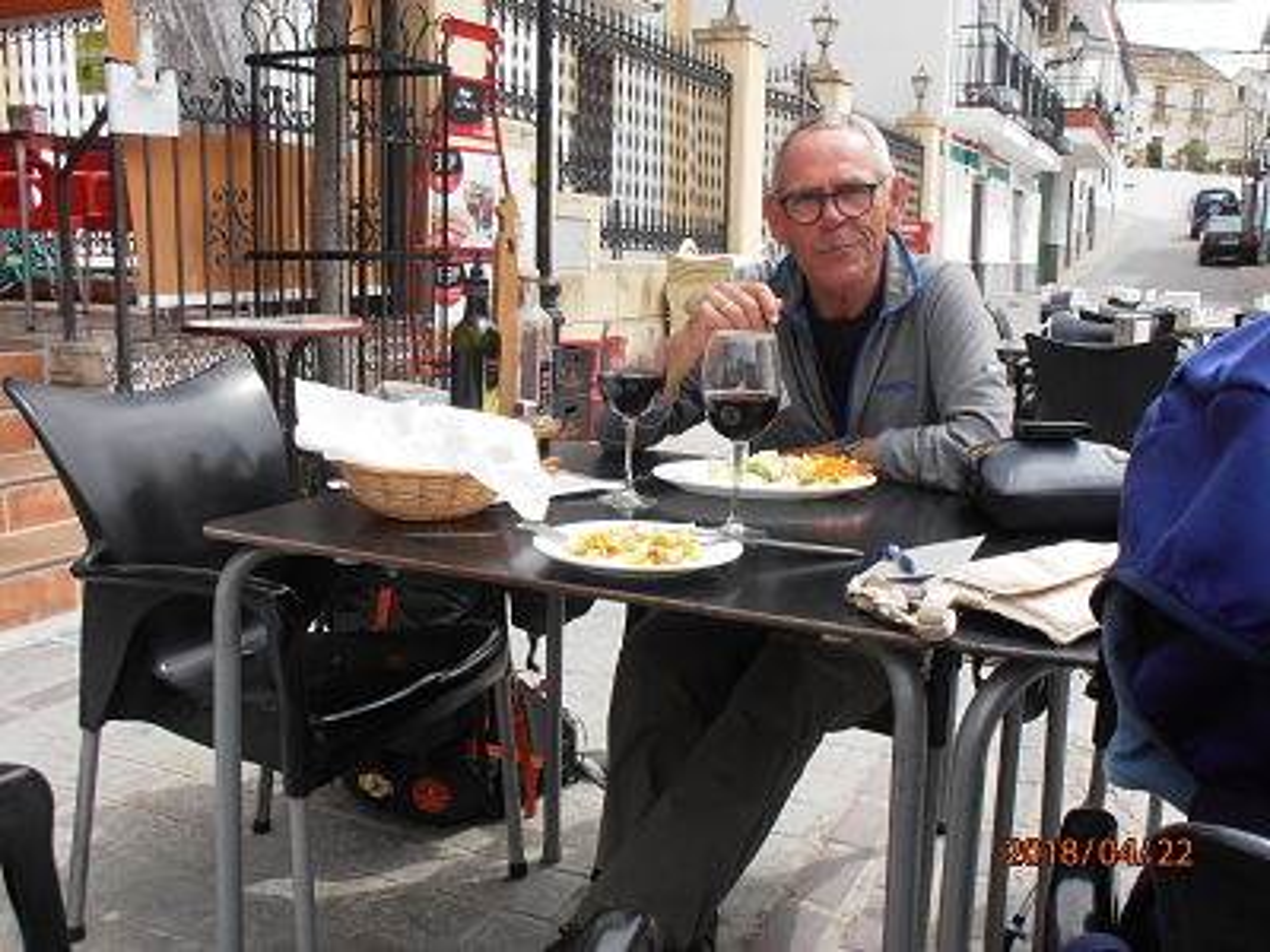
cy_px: 476
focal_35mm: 37
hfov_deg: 50.1
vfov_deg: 38.7
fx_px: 1357
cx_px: 635
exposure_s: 1/60
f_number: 9.9
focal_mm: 6.61
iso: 80
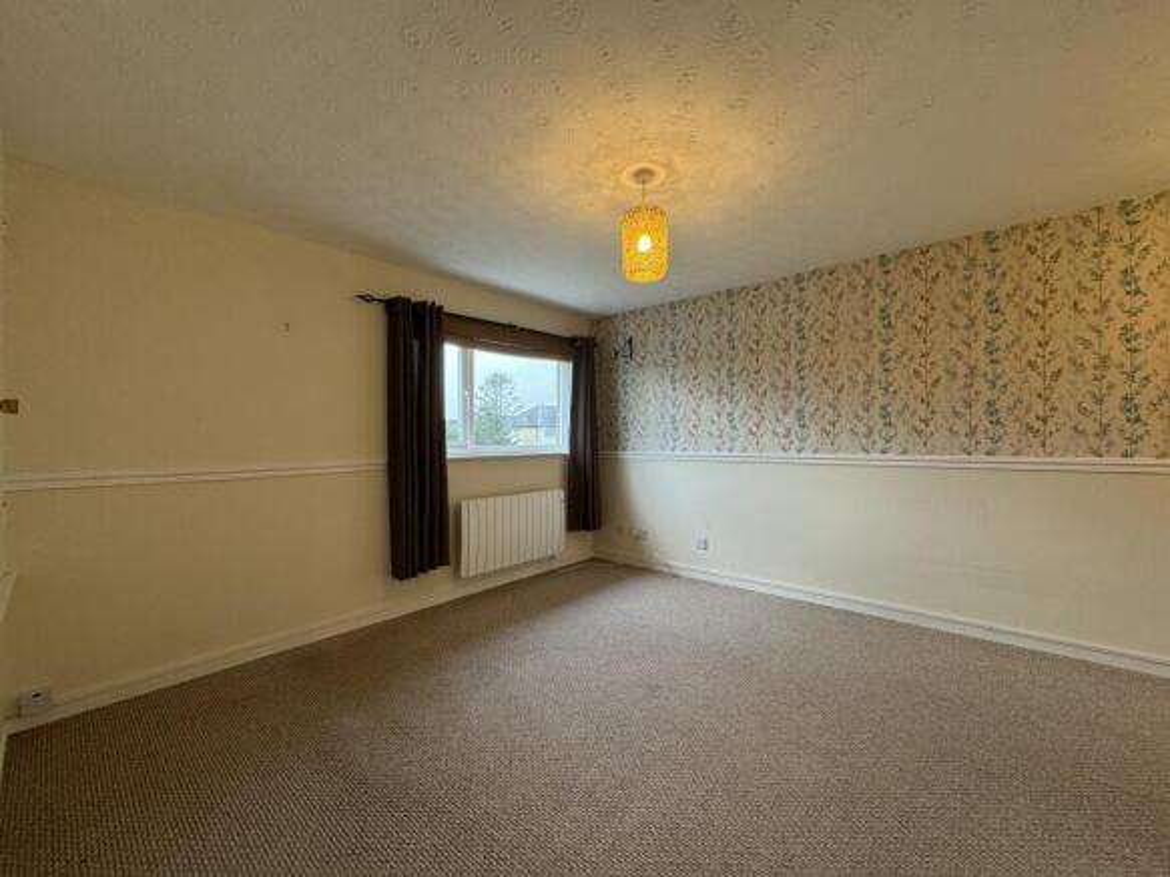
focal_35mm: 14
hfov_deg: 102.1
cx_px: 585
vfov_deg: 85.7
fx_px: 473
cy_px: 438
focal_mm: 2.22
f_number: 2.2
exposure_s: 1/100
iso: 160
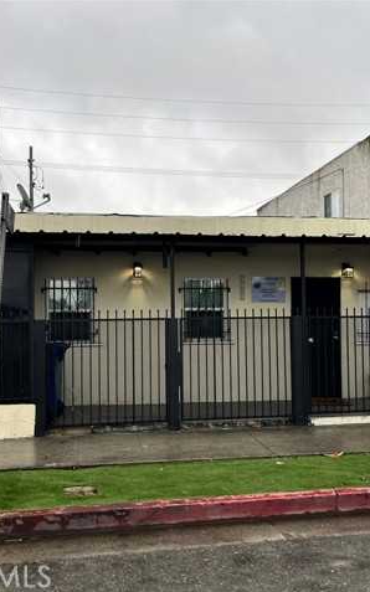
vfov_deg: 52.8
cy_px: 297
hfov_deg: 34.4
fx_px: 597
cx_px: 192
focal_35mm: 37
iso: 50
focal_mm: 5.1
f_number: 1.6
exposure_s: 1/435
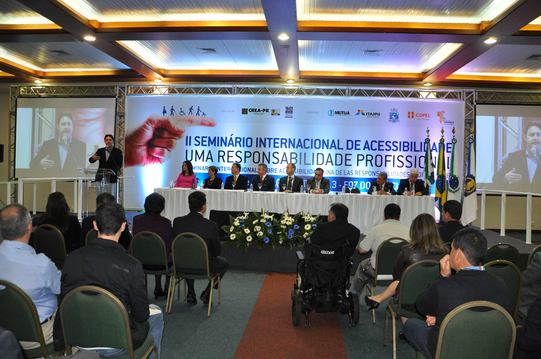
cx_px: 270
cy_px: 180
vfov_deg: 47.8
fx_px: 405
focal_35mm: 27
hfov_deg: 67.4
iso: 800
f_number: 3.5
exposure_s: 1/60
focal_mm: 18
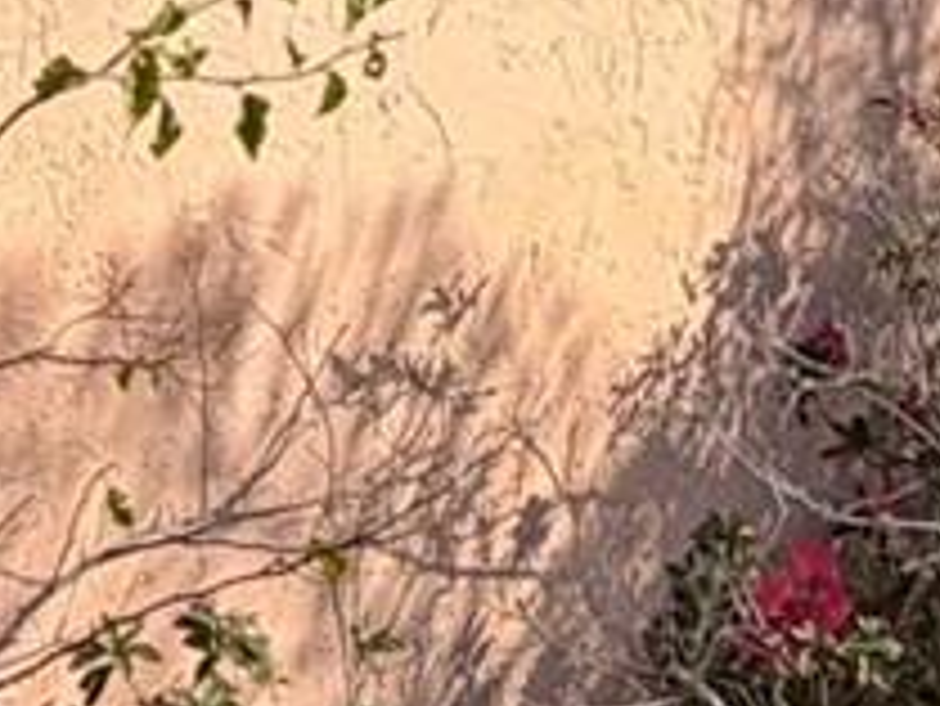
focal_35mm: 107
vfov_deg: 12.6
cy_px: -576
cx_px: 540
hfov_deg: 18.4
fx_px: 2907
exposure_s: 1/770
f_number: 2.2
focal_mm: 2.22
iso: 20
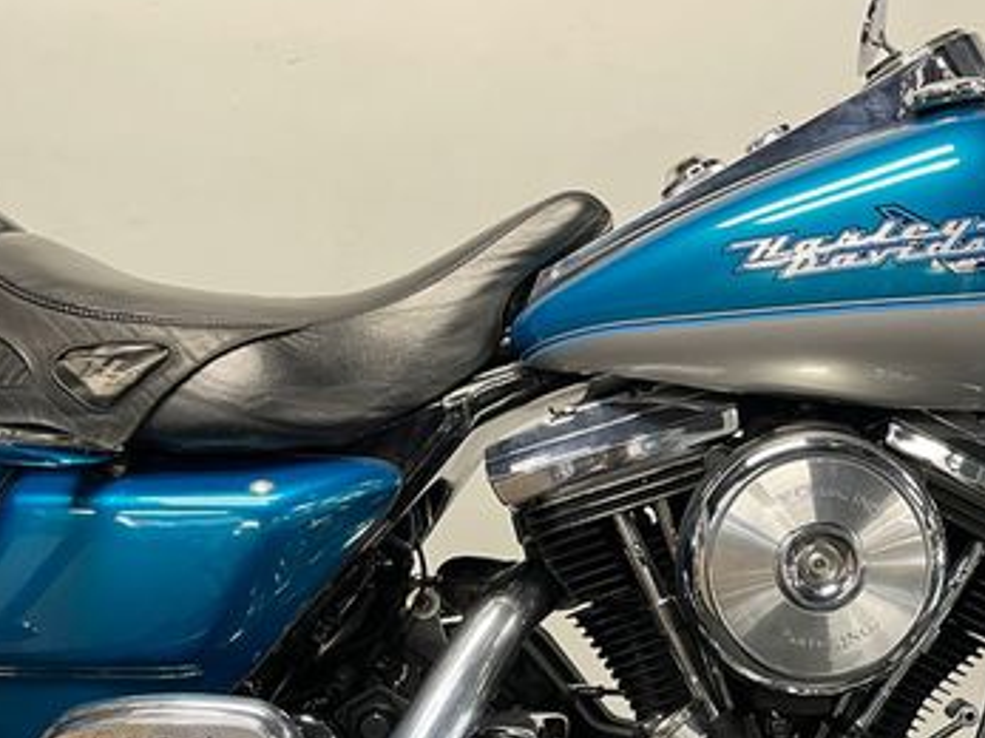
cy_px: 610
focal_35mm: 48
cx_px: 704
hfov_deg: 38.9
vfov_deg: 29.4
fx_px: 1365
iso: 160
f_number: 1.6
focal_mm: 5.1
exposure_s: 1/50
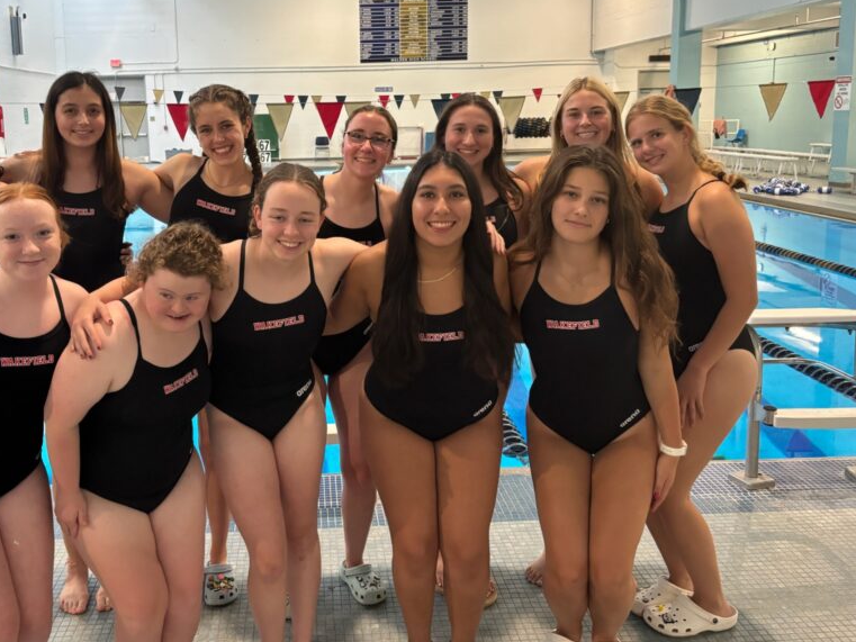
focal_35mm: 35
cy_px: 246
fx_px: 866
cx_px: 335
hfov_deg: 52.2
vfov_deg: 40.5
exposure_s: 1/60
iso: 400
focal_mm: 5.96
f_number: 1.6
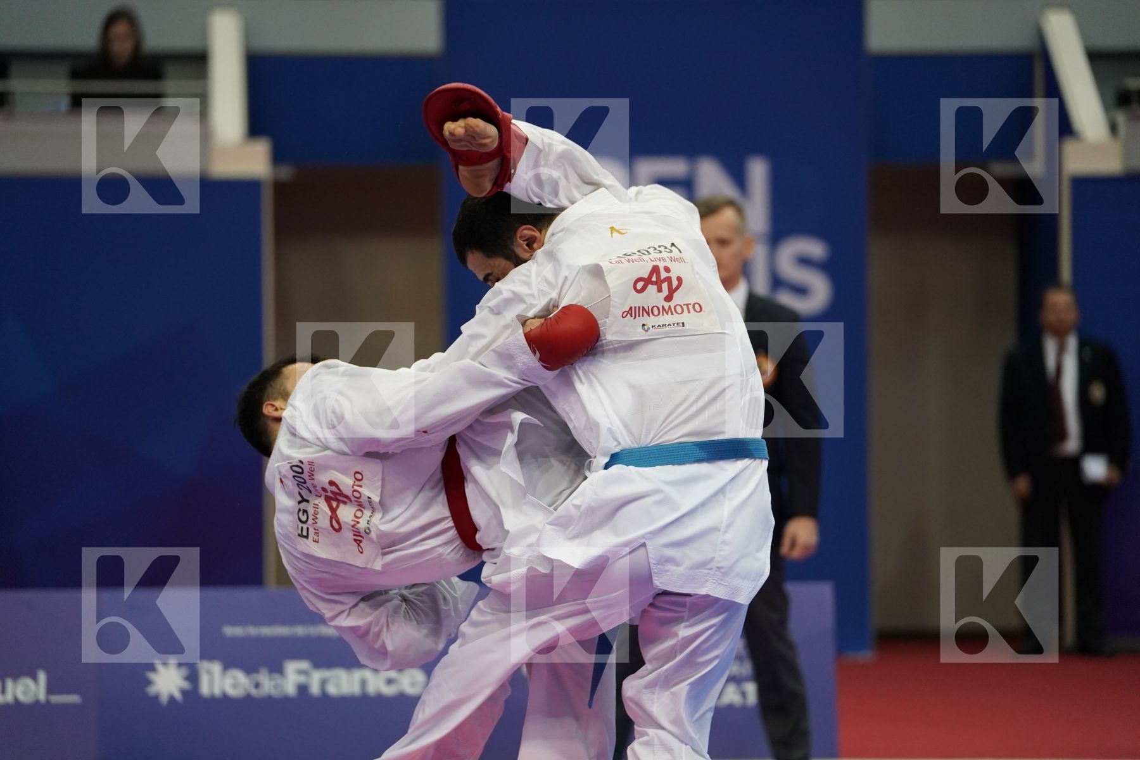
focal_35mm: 150
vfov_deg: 9.1
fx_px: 4750
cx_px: 570
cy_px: 380
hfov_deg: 13.7
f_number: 2.8
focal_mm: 150
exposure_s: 1/1000
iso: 2500
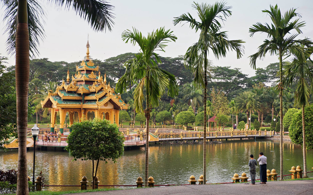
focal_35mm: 52
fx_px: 444
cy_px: 99
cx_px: 155
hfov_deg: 38.9
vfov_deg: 24.9
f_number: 4
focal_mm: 50
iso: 250
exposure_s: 1/60
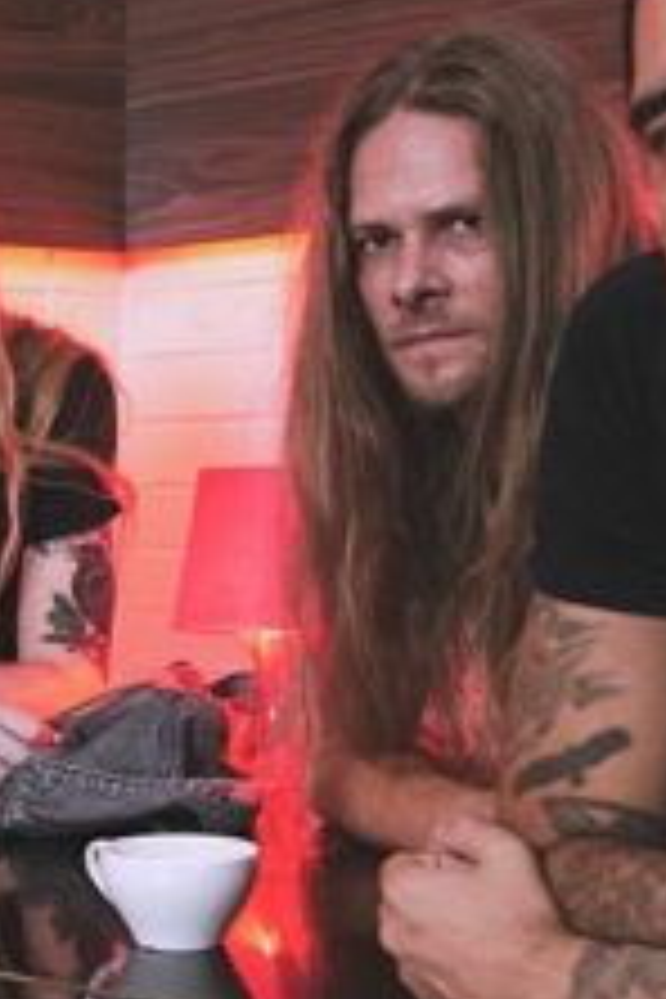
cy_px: 738
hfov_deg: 18.1
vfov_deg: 27.7
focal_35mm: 72
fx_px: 1998
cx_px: -90
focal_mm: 20
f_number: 4.5
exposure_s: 1/15
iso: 800
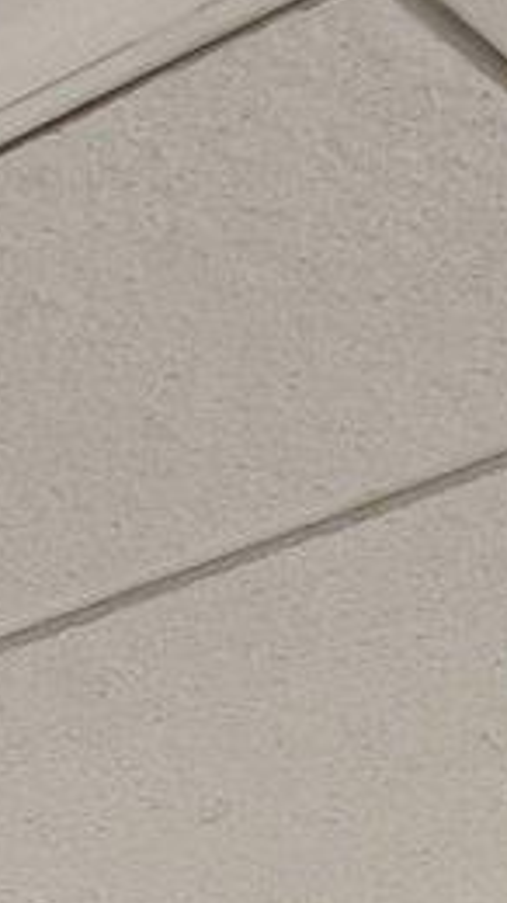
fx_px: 3159
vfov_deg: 12.8
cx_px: -1500
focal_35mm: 132
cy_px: 2127
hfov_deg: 7.0
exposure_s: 1/125
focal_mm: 16
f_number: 6.3
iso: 4000
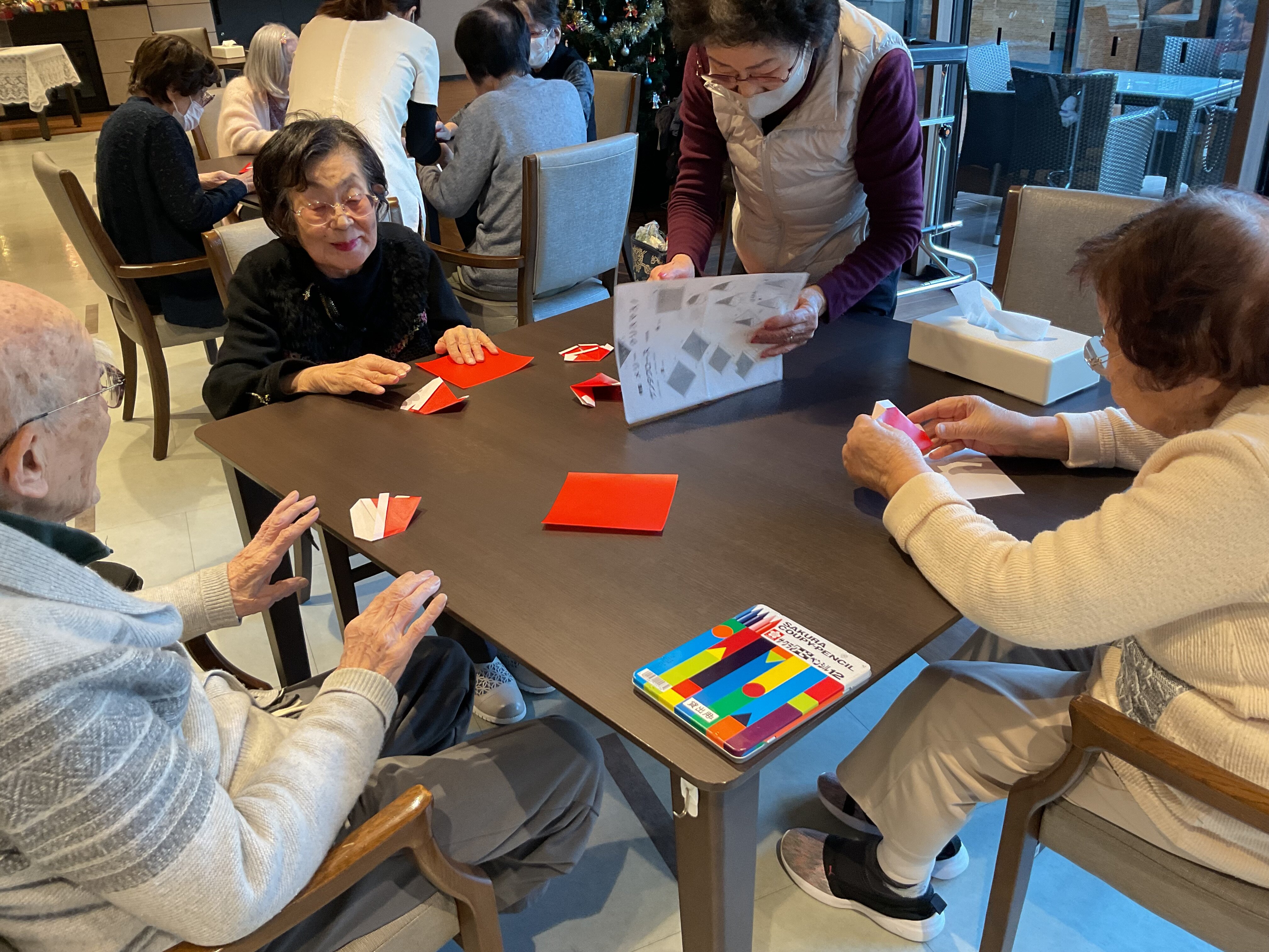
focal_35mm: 29
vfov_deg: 48.2
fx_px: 1063
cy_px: 476
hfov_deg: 61.7
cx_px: 634
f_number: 1.8
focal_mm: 3
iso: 100
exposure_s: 1/60
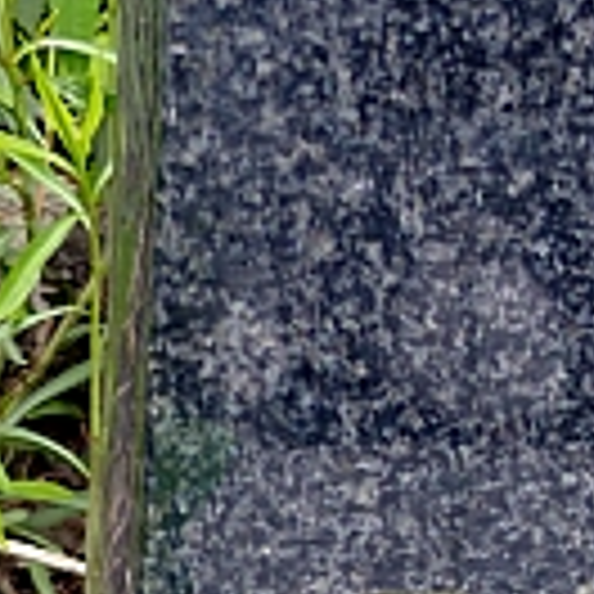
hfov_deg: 5.5
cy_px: 914
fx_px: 5999
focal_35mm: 309
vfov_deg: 5.6
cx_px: 1224
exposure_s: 1/125
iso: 100
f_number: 3.2
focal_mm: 13
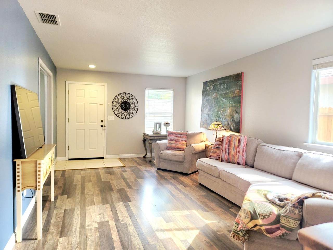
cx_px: 166
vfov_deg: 54.9
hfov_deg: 69.4
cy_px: 125
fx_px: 240
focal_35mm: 25
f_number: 1.8
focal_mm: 7
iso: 200
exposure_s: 1/120
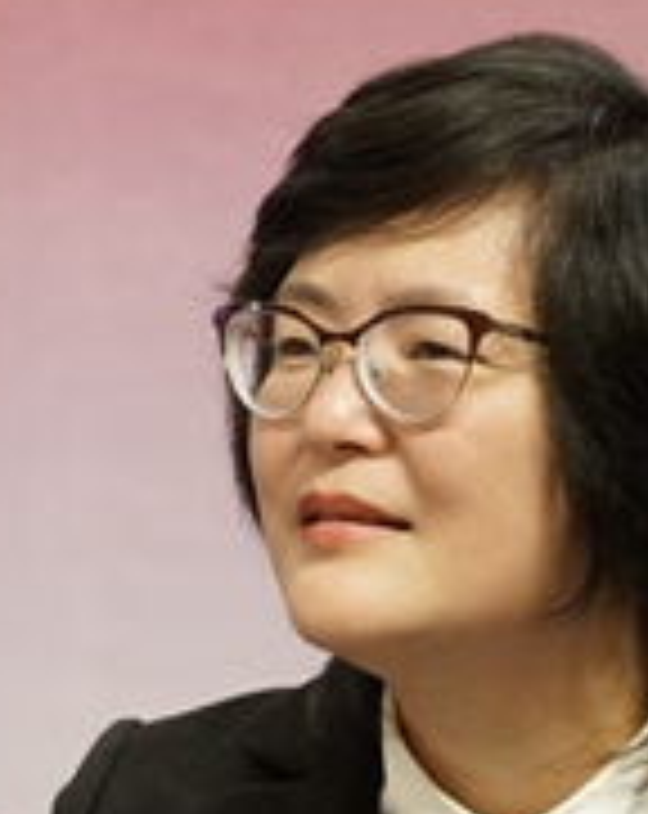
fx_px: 7577
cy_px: 729
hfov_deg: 4.9
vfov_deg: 6.1
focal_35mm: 315
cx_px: 495
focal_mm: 101
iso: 4000
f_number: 5.6
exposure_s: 1/80
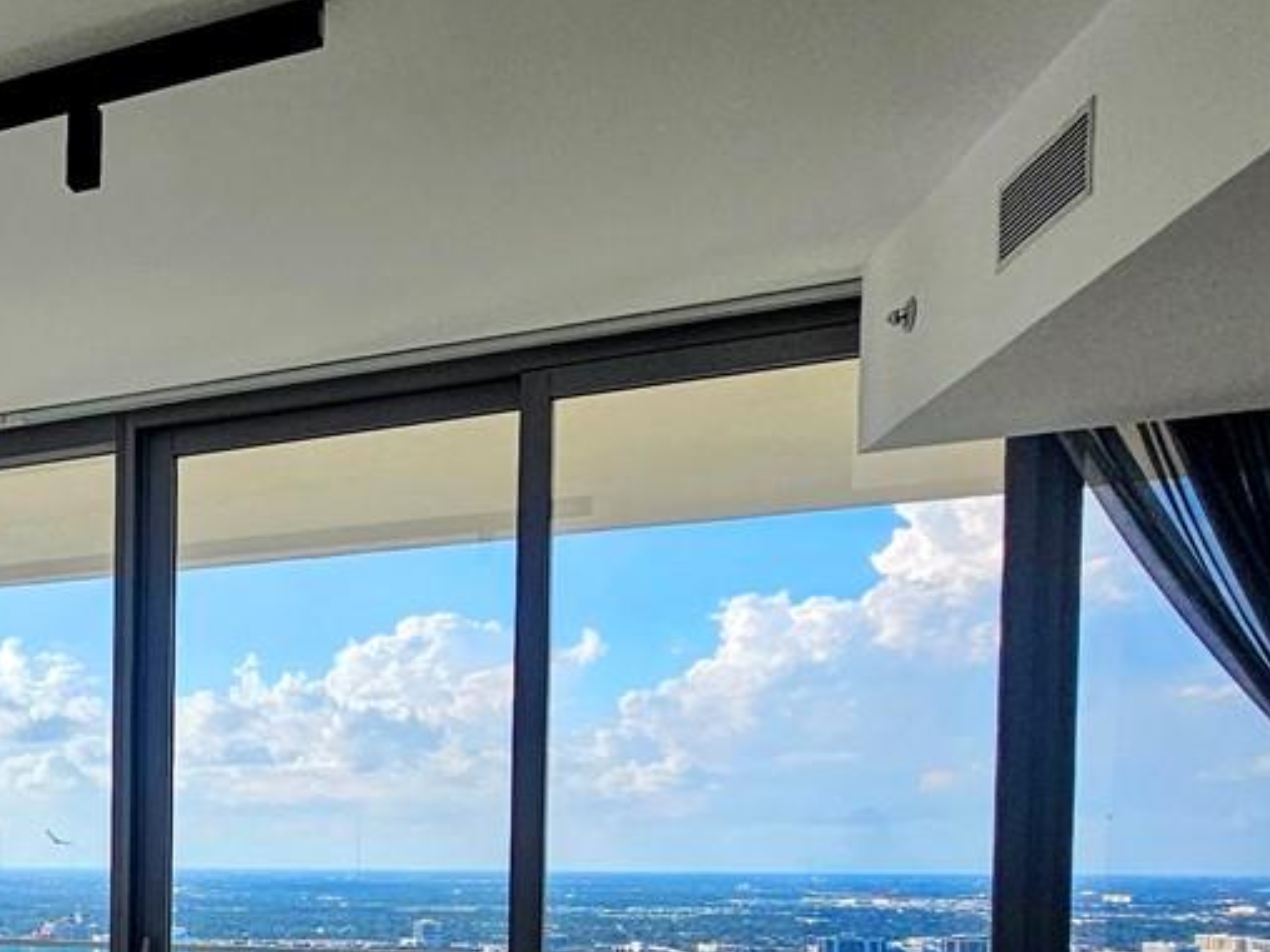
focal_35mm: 41
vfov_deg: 32.9
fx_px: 1504
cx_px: -391
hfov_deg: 33.3
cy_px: 897
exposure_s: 1/734
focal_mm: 2.2
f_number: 2.2
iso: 50
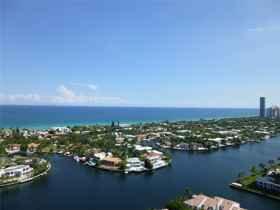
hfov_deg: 69.4
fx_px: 202
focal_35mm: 25
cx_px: 140
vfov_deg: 54.9
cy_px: 105
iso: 100
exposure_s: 1/200
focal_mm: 4.5
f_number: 9
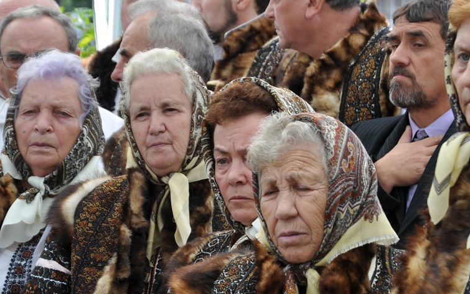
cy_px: 168
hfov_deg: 12.3
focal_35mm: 170
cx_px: 278
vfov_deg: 7.7
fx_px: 2178
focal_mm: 70
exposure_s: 1/200
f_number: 6.3
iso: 200
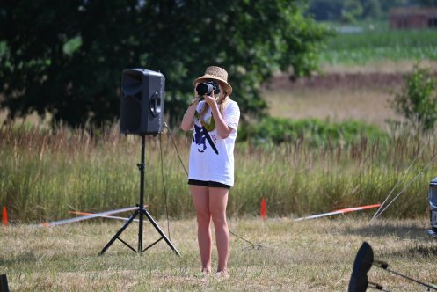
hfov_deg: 5.2
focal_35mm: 400
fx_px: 4858
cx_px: 218
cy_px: 146
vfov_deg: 3.4
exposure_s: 1/1250
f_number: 6.3
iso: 320
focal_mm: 400
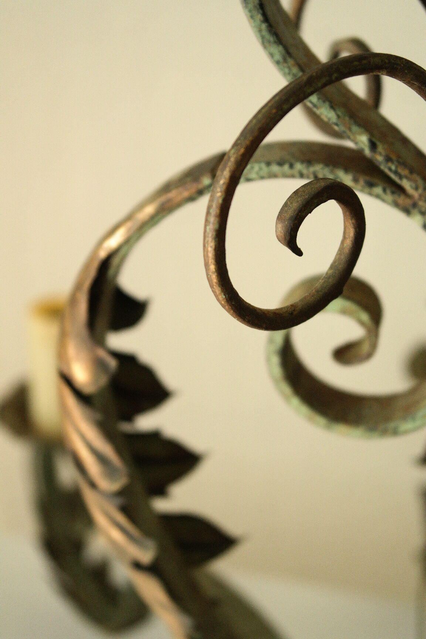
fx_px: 1225
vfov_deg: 29.2
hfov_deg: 19.7
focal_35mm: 69
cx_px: 213
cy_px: 320
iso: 800
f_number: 5.6
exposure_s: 1/40
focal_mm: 45
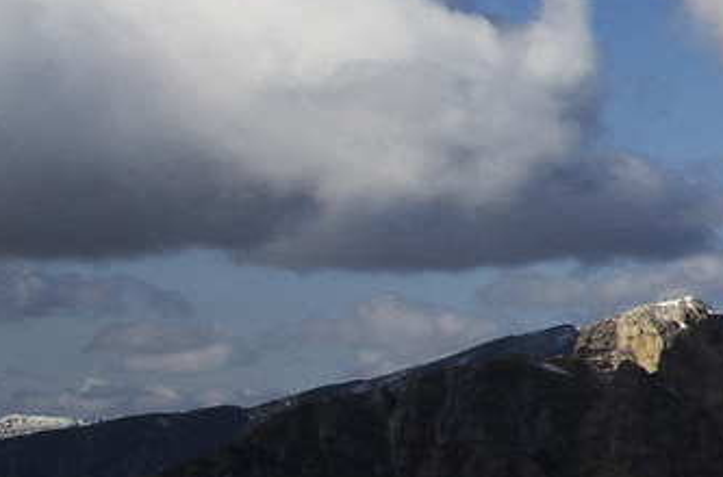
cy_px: 376
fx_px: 2816
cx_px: 2421
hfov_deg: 9.6
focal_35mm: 141
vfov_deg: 9.7
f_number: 11
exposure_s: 1/500
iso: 100
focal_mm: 13
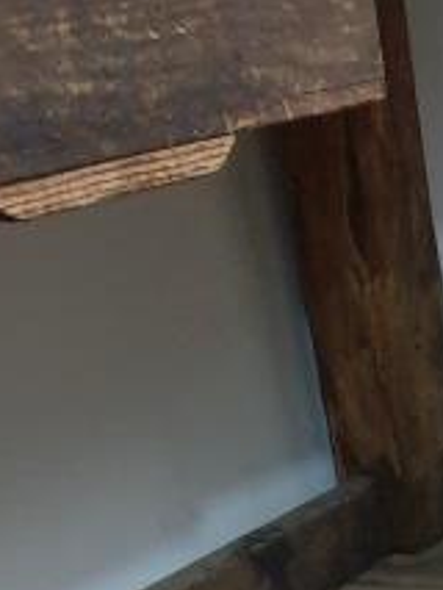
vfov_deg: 14.8
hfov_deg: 10.7
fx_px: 2131
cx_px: 947
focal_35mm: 125
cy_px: 837
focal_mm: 4.3
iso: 320
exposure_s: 1/20
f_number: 1.5
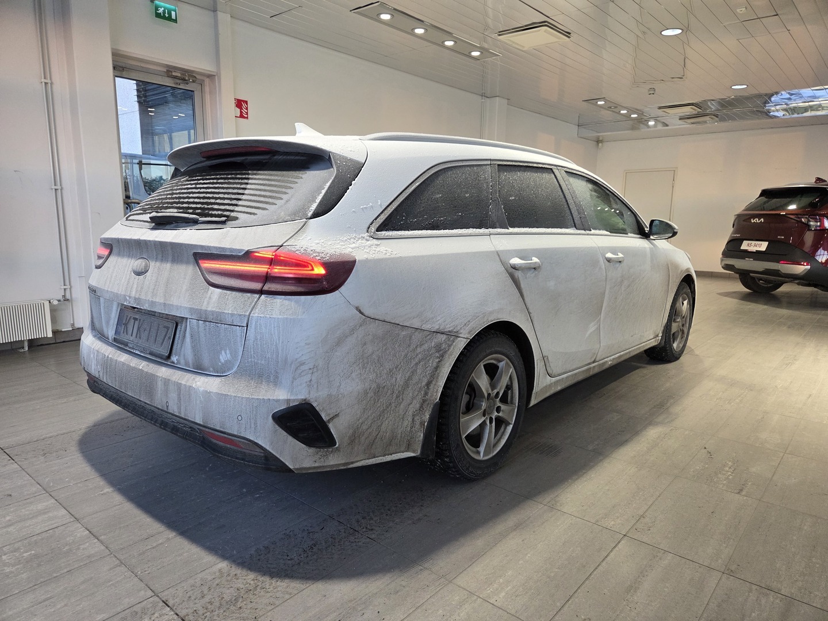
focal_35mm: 23
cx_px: 414
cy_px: 310
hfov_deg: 73.9
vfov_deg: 58.9
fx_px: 550
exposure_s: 1/180
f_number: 1.8
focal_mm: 5.4
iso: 200
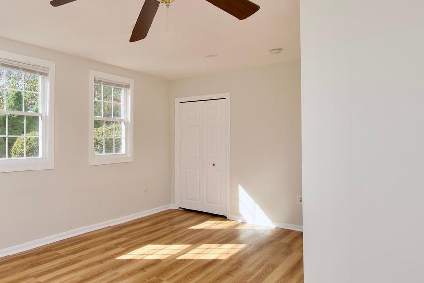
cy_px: 128
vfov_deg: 51.2
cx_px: 93
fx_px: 294
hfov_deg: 65.9
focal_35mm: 25
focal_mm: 10
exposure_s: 1/200
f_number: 7.1
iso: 320
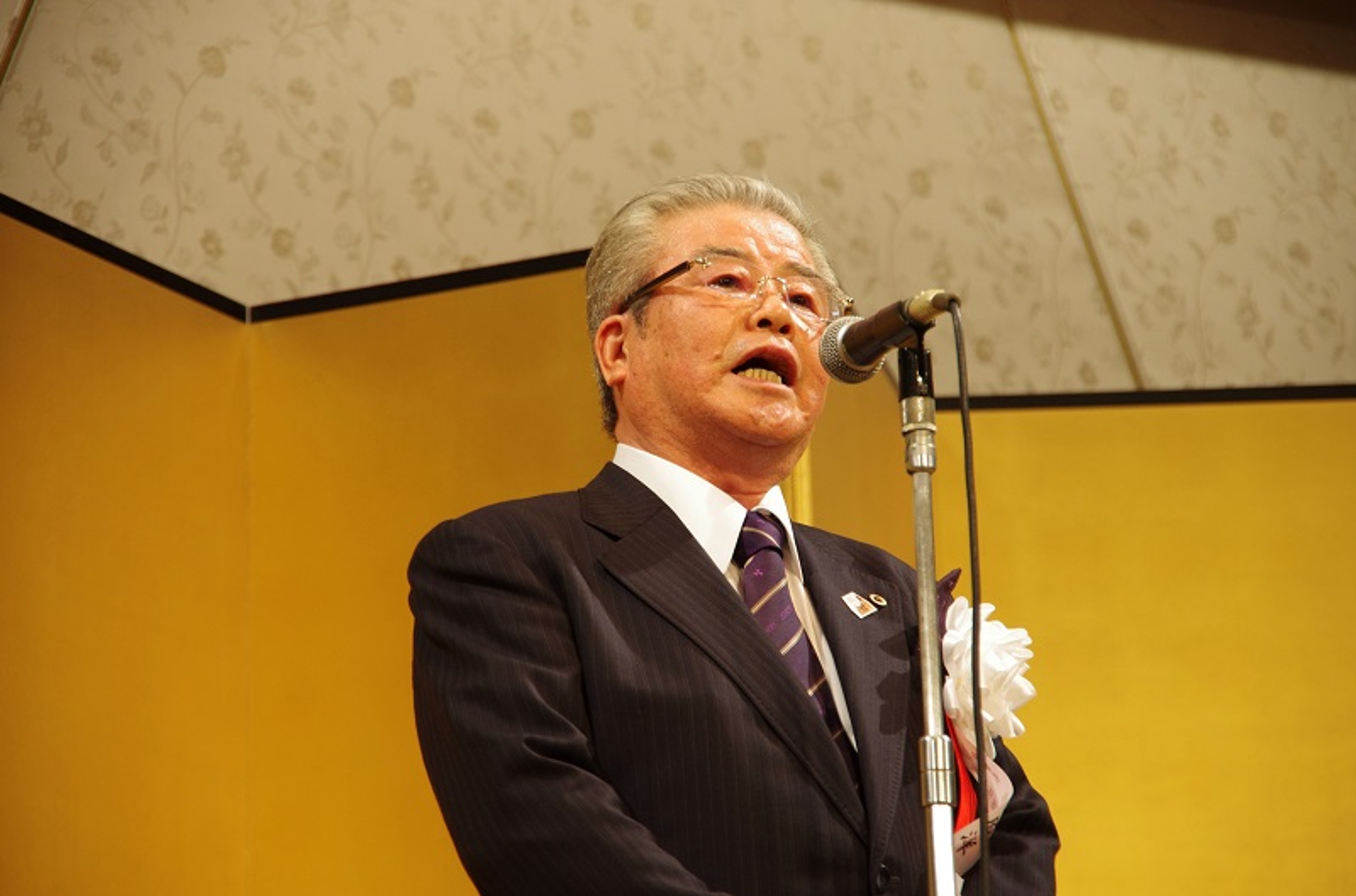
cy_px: 448
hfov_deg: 15.6
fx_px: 4959
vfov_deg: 10.3
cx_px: 678
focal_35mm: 132
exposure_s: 1/125
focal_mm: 88
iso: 800
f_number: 5.6
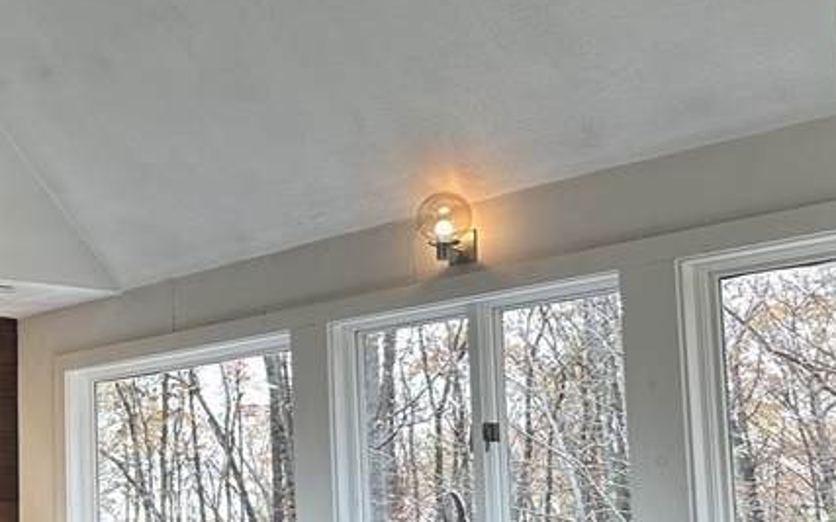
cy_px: 413
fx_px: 1390
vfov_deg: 21.1
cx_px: -125
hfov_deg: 29.5
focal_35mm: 61
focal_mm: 6.86
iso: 100
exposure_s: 1/120
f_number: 1.78
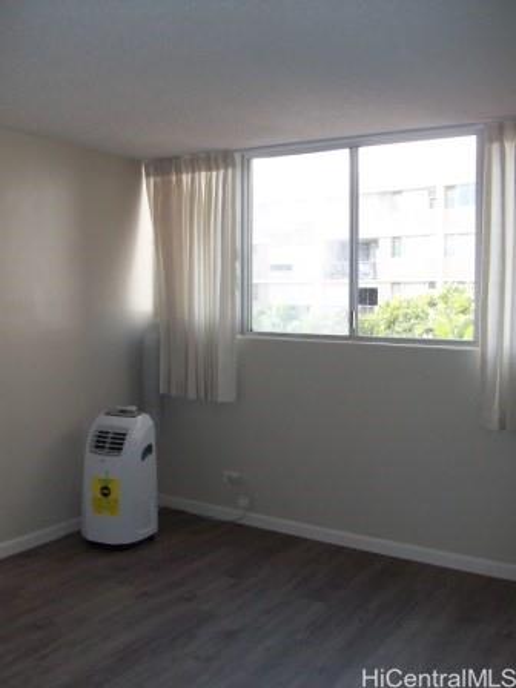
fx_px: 676
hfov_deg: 41.8
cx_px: 258
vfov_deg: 54.0
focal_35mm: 34
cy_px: 344
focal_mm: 5.7
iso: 99
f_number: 2.8
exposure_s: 1/128
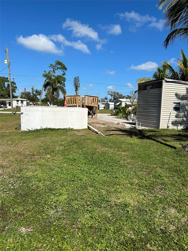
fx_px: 188
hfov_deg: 53.1
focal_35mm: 26
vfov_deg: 67.3
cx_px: 94
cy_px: 126
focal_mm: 5.7
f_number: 1.5
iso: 50
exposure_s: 1/5587
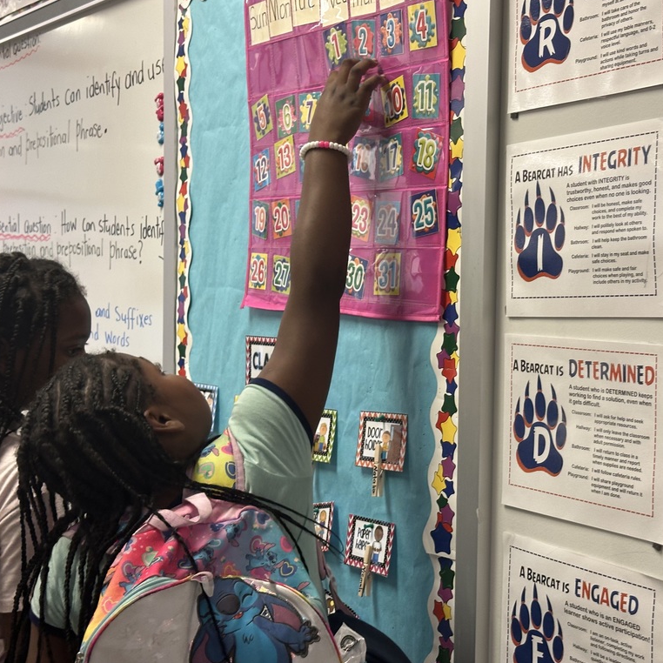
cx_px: 380
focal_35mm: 57
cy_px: 332
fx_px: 1235
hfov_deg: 30.0
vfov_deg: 30.0
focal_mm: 6.86
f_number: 1.78
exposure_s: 1/60
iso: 100
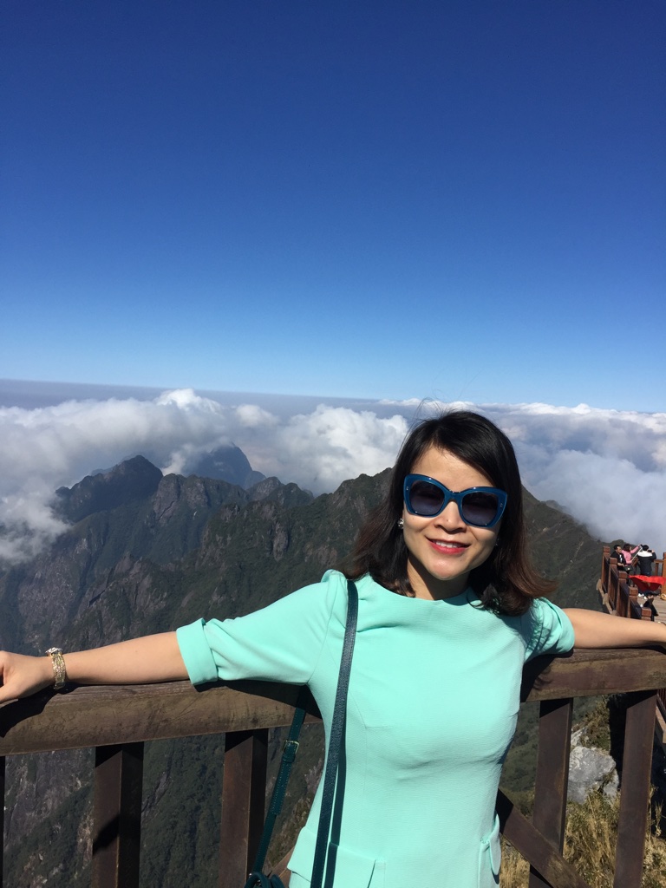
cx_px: 333
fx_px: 744
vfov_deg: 61.7
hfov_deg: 48.2
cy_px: 444
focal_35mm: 29
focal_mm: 4.15
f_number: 2.2
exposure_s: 1/3968
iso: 32
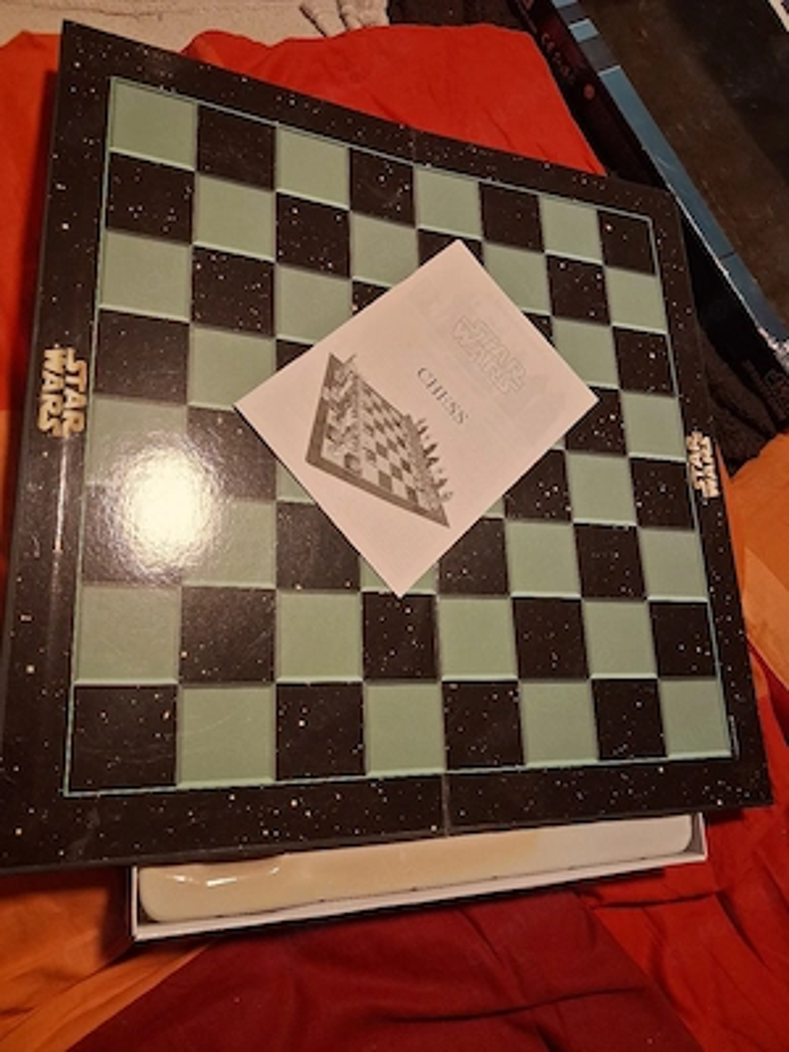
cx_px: 394
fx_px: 821
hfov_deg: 51.4
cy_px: 526
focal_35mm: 27
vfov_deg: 65.3
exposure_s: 1/50
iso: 400
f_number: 1.8
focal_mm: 4
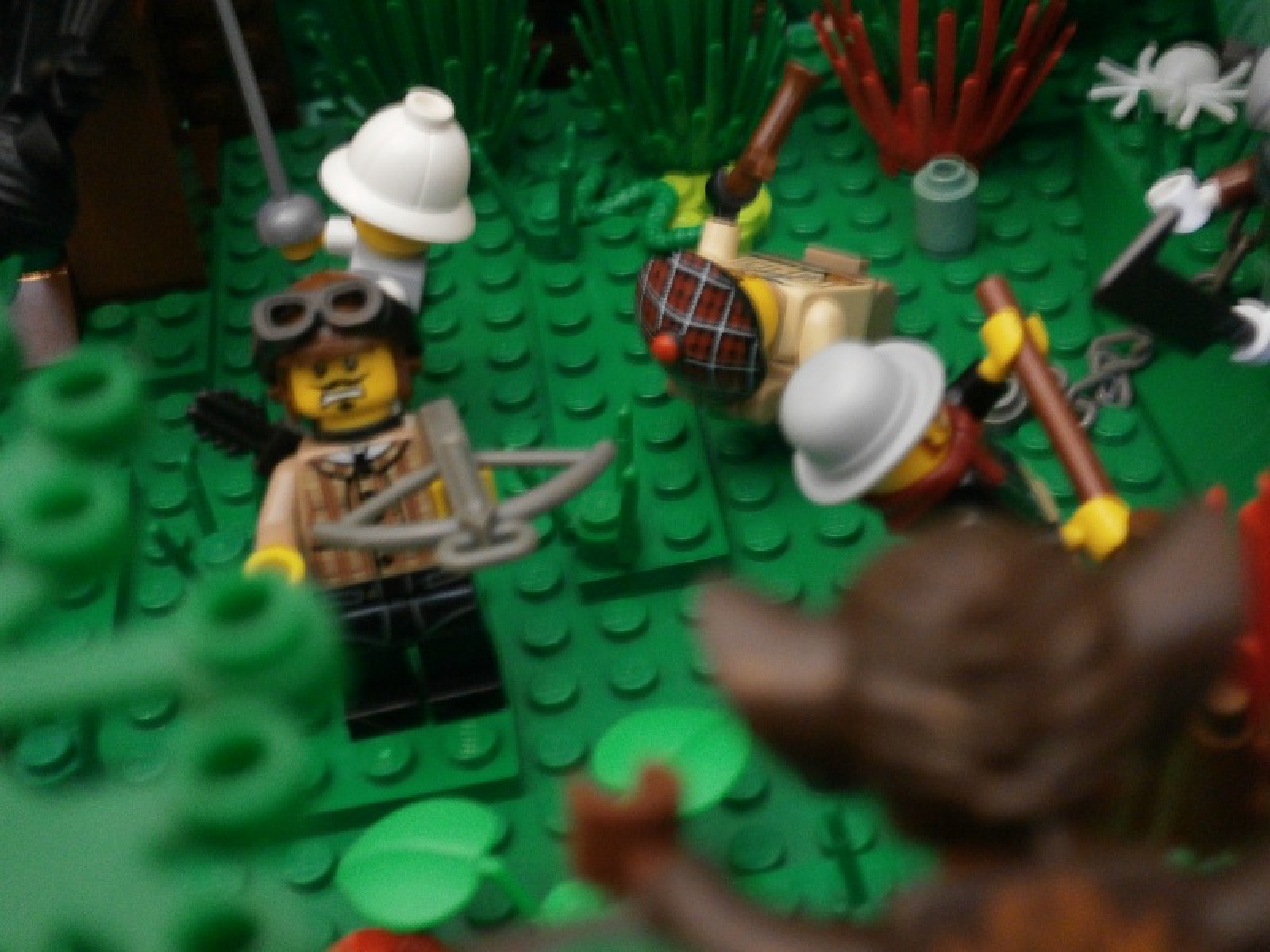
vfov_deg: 30.9
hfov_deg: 40.4
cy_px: 476
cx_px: 635
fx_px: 1724
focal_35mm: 47
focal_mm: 8.3
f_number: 3.4
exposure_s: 1/2
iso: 400
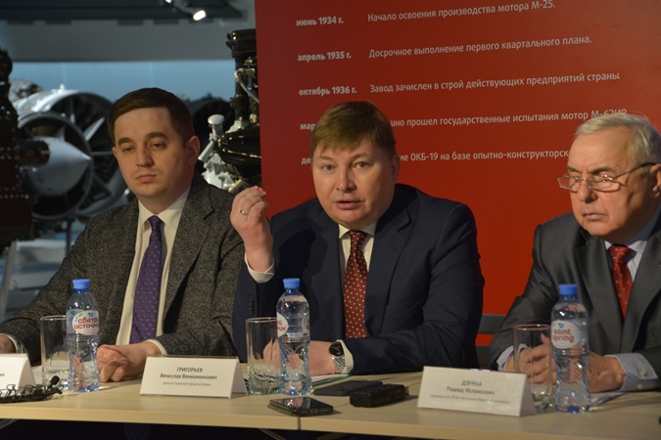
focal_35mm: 105
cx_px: 330
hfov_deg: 19.5
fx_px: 1928
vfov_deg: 13.0
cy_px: 220
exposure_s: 1/160
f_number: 5.6
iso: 1250
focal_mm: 70
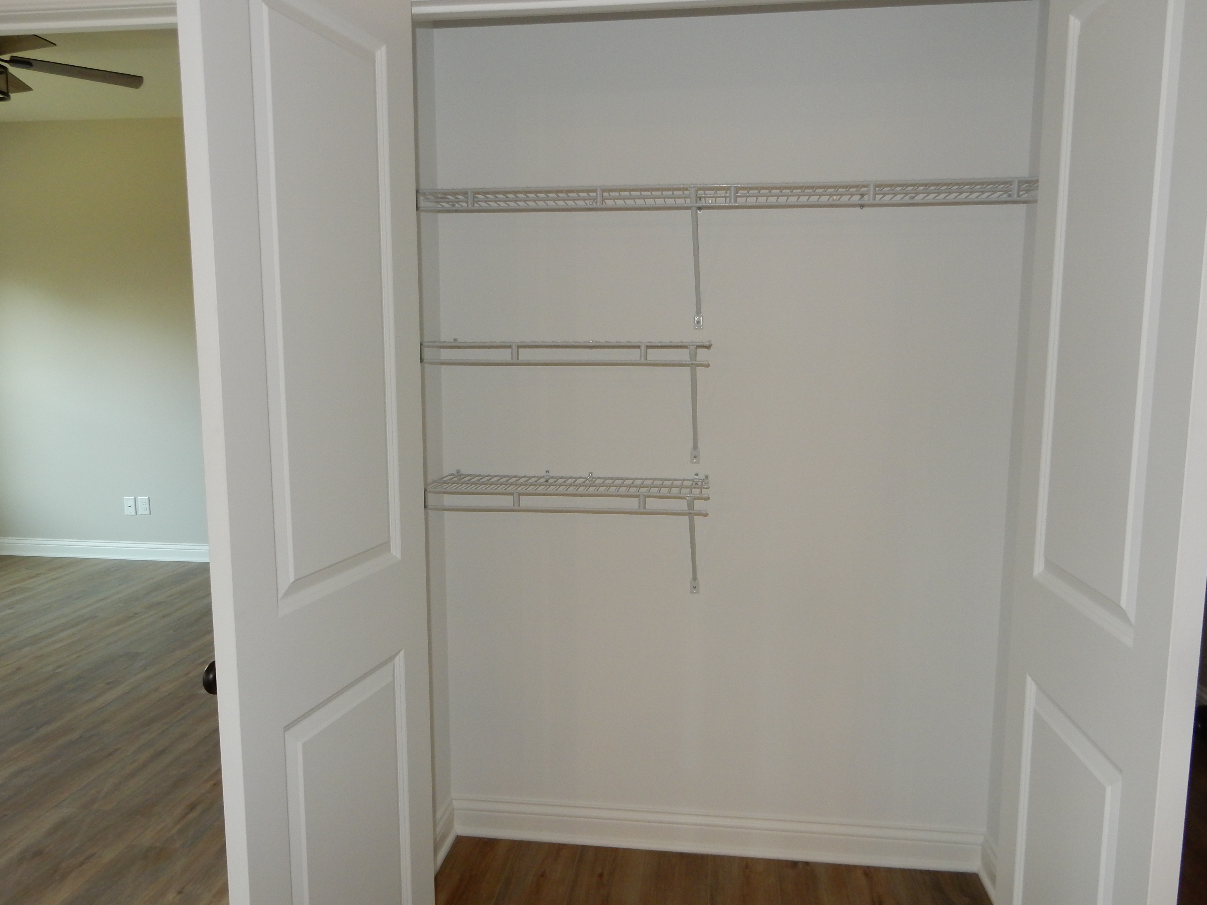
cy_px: 477
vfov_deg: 51.3
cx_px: 589
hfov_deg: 65.3
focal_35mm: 27
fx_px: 941
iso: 200
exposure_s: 1/30
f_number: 3.7
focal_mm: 4.5
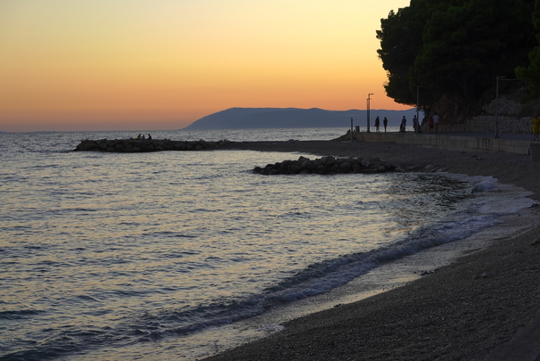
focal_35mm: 76
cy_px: 180
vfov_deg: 18.0
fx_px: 1141
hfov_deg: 26.6
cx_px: 274
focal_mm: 26.37
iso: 64
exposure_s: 1/60
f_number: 4
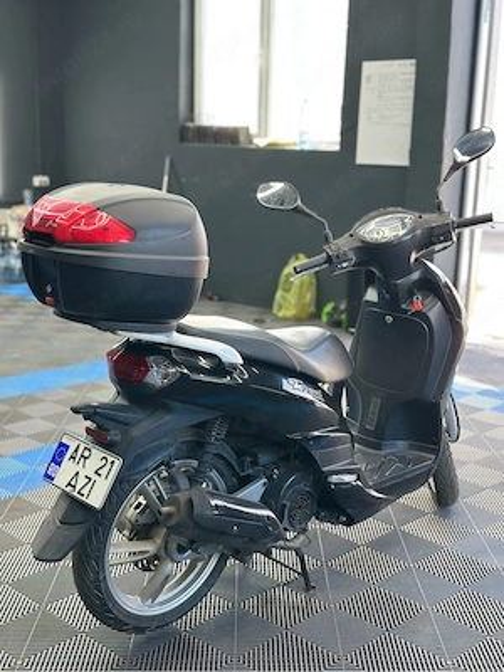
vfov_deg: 39.7
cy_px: 336
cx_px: 252
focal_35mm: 48
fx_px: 932
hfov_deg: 30.3
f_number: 1.78
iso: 125
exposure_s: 1/68
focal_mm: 6.86
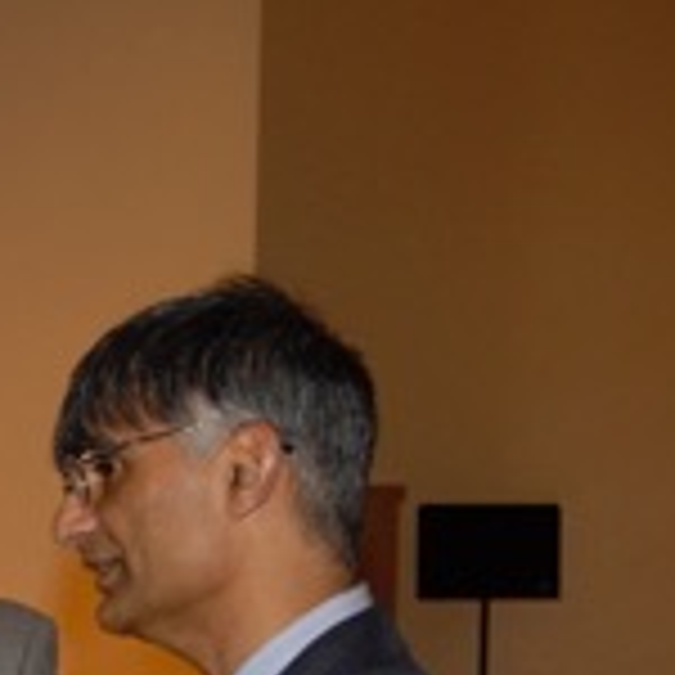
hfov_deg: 12.5
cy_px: 655
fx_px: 2978
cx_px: -252
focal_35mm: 135
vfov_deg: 12.8
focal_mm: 36
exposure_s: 1/60
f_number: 7.1
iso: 800
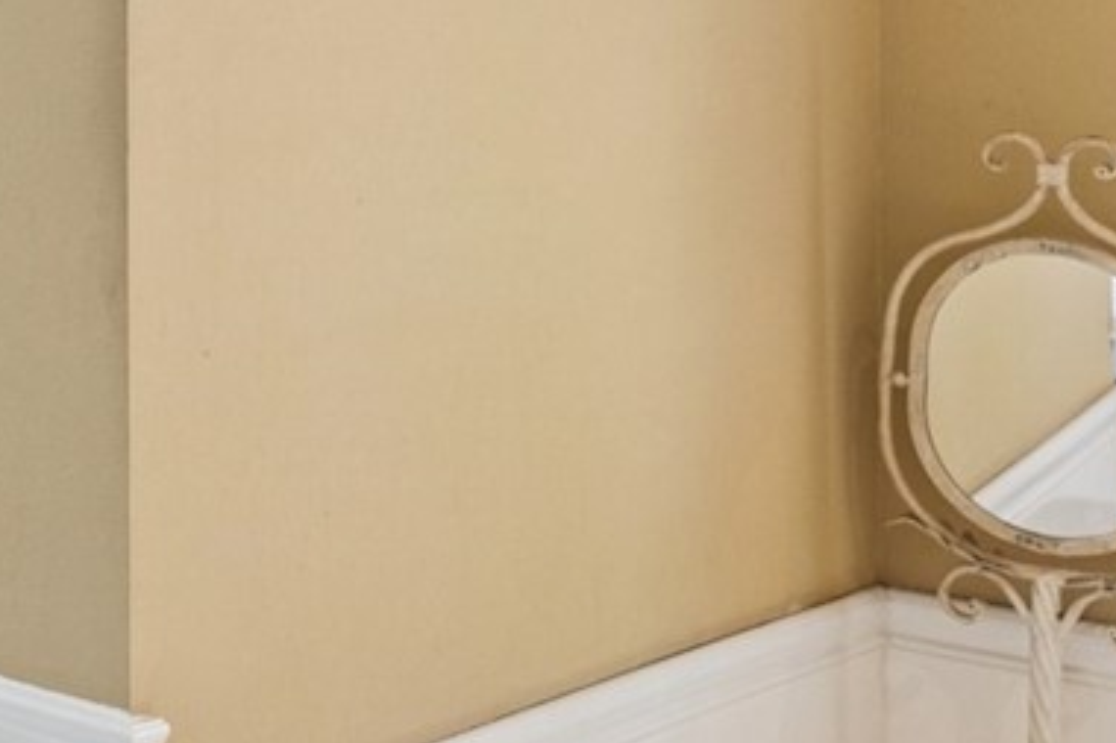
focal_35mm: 75
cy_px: -34
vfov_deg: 17.7
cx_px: -273
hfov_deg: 24.2
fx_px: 2324
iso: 400
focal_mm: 14
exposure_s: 1/30
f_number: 2.8
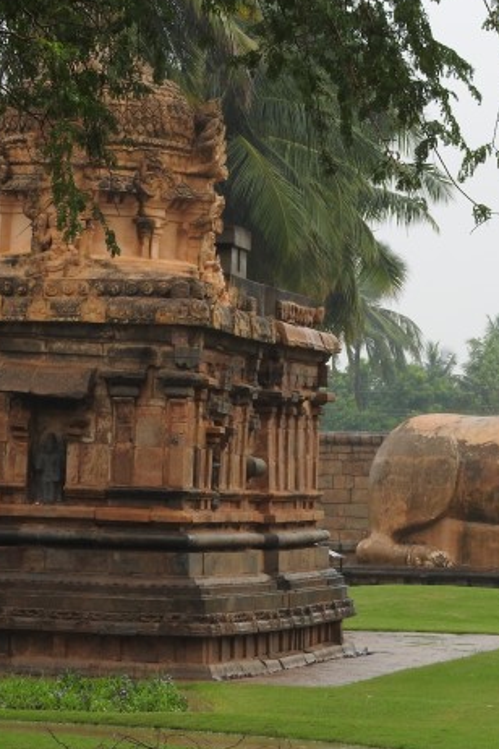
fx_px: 3929
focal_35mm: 189
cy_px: 280
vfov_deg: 10.9
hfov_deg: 7.3
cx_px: 316
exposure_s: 1/320
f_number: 4.8
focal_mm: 18.8
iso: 100
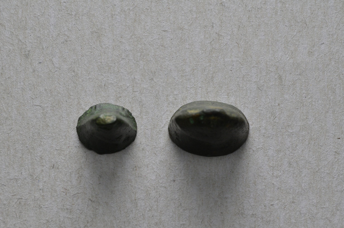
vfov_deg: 16.5
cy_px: 114
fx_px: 787
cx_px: 172
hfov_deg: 24.7
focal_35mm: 82
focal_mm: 55
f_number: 14
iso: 400
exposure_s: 1/250
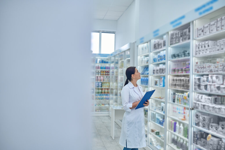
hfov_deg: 54.5
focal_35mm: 35
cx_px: 112
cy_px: 75
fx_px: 219
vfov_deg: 37.8
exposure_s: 1/160
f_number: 2.5
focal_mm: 35
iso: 160
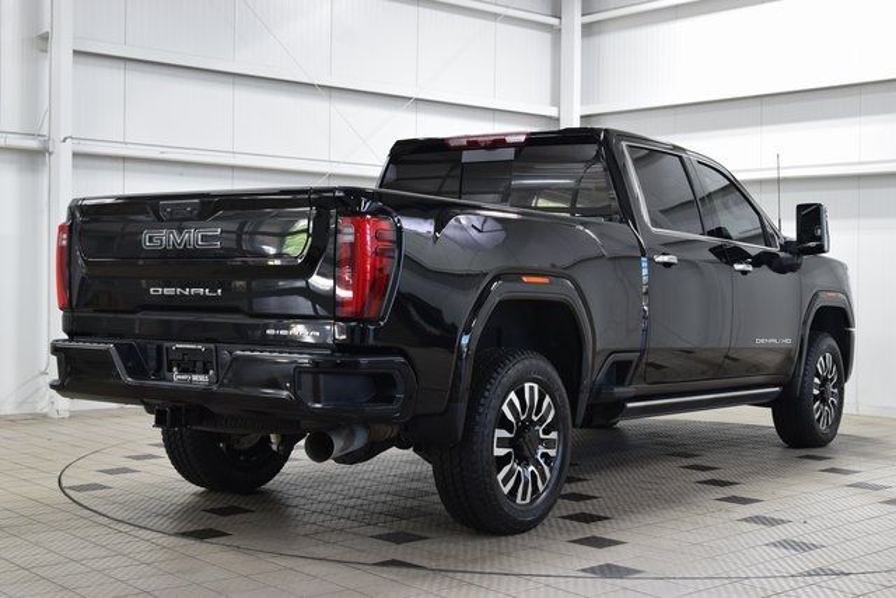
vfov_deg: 26.5
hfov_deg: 38.9
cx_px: 448
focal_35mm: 51
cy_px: 299
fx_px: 1270
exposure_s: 1/15
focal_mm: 34
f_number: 6.3
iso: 560
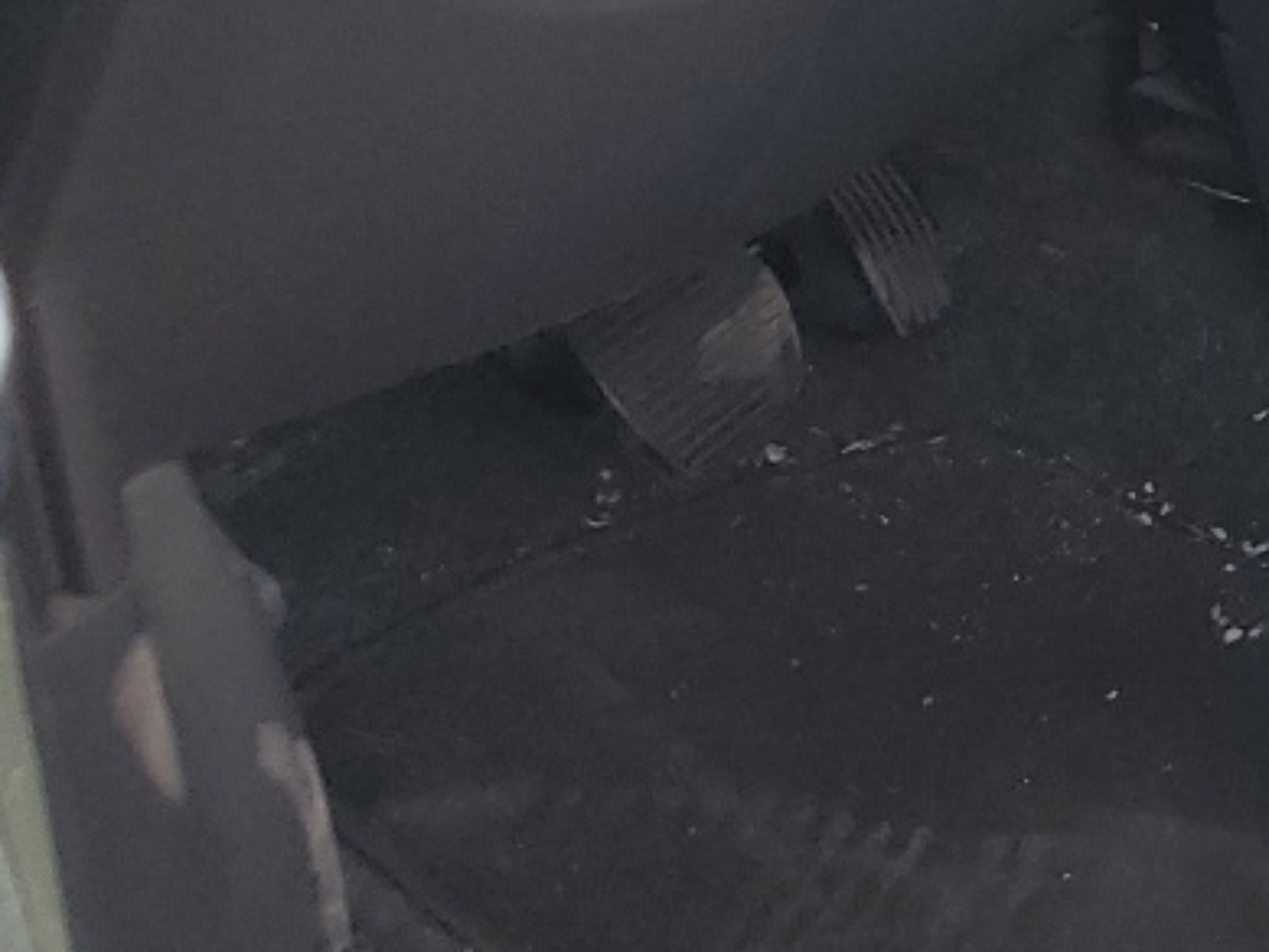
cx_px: 2515
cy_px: -72
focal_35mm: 107
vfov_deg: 13.6
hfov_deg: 15.0
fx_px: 3924
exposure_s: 1/526
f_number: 1.5
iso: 50
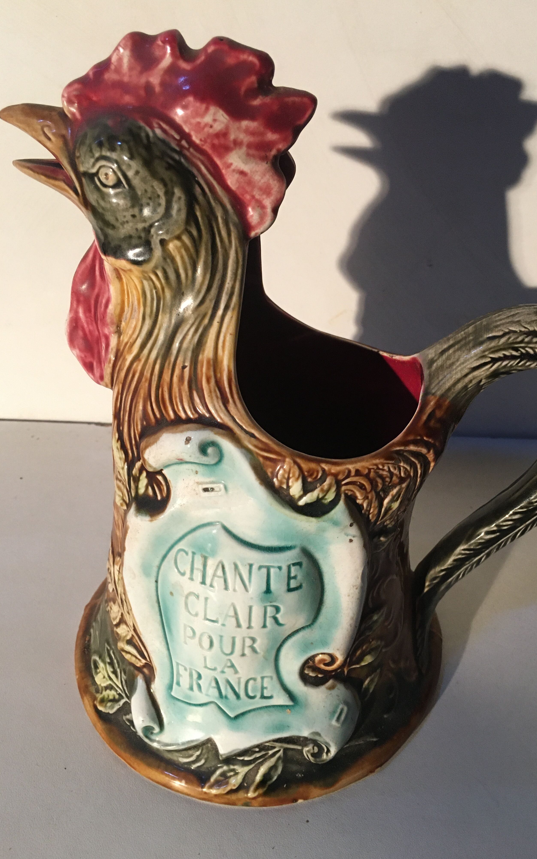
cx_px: 311
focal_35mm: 31
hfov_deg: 40.5
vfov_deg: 61.2
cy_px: 432
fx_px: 726
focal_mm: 4.15
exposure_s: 1/33
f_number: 2.2
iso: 200
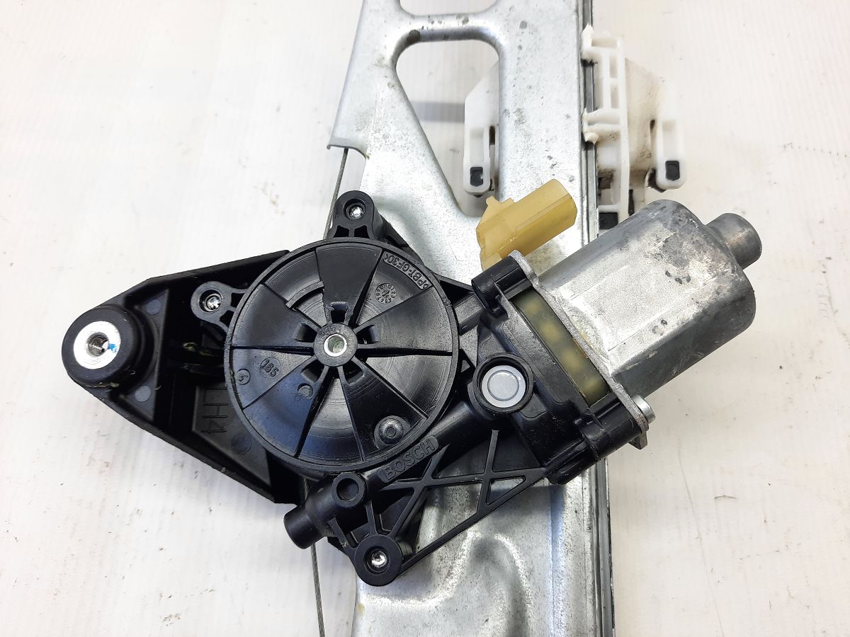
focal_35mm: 25
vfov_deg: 54.9
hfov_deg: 69.4
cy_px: 318
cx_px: 425
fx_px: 614
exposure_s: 1/50
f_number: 2
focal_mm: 4.6
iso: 80
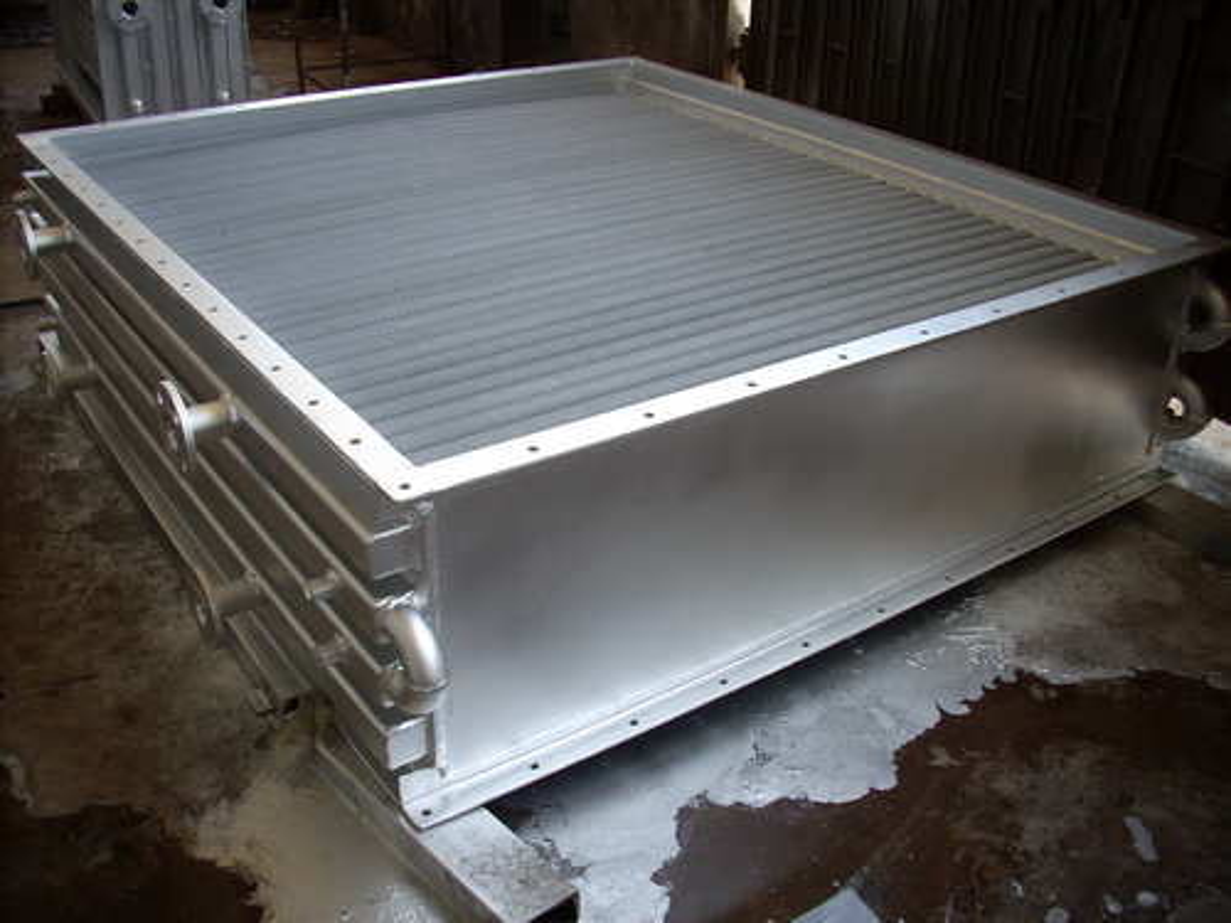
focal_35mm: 37
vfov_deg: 38.7
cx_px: 616
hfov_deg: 50.1
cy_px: 462
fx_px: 1316
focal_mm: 6.2
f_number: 2.8
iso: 64
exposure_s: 1/74.5
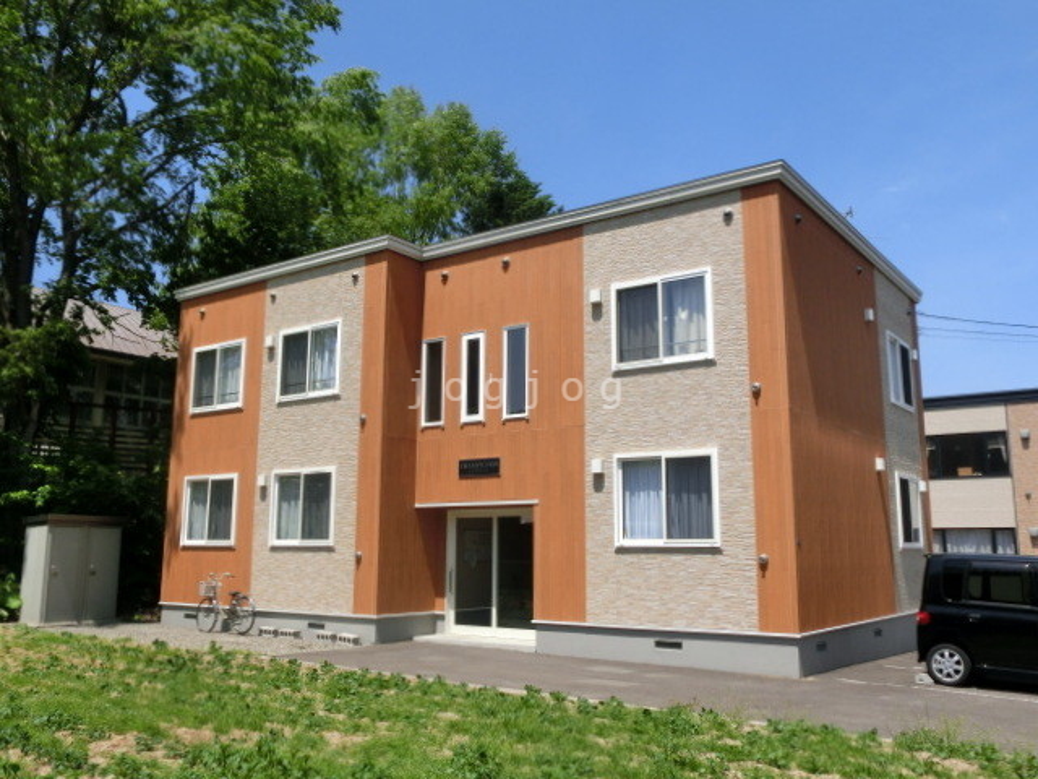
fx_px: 900
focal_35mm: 30
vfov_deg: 46.8
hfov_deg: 60.0
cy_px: 390
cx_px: 519
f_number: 8.9
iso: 80
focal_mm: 5.36
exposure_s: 1/160
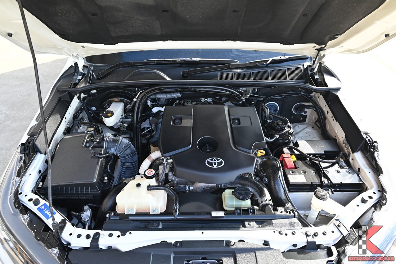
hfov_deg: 73.7
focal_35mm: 24
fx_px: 264
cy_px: 132
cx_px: 198
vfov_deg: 53.2
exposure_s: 1/30
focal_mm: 24
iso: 100
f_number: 6.7
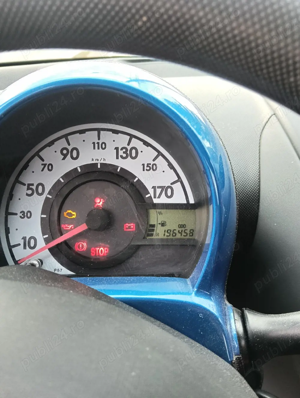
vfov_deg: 65.2
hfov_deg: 51.5
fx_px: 311
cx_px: 150
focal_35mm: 27
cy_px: 199
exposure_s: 1/33.3
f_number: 1.8
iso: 64
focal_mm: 3.98
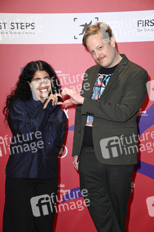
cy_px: 116
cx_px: 77
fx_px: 546
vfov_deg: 23.9
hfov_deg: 16.0
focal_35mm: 85
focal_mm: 85
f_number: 6.3
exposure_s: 1/250
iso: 640
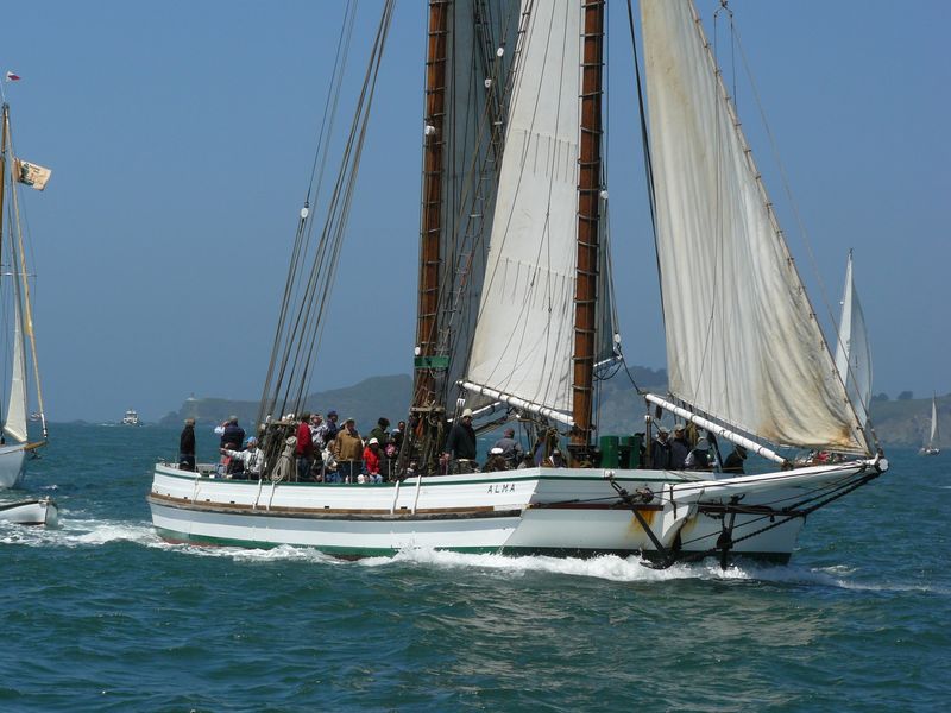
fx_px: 3352
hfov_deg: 16.1
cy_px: 356
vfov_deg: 12.1
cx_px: 476
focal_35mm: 122
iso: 100
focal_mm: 20.3
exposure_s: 1/800
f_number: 5.6
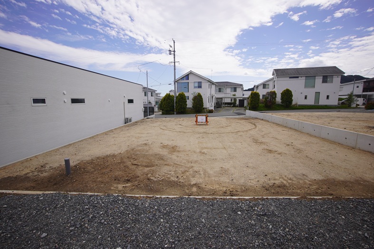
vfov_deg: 77.3
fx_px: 156
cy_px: 124
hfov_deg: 100.4
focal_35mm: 15
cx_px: 187
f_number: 10
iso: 100
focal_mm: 10
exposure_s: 1/160
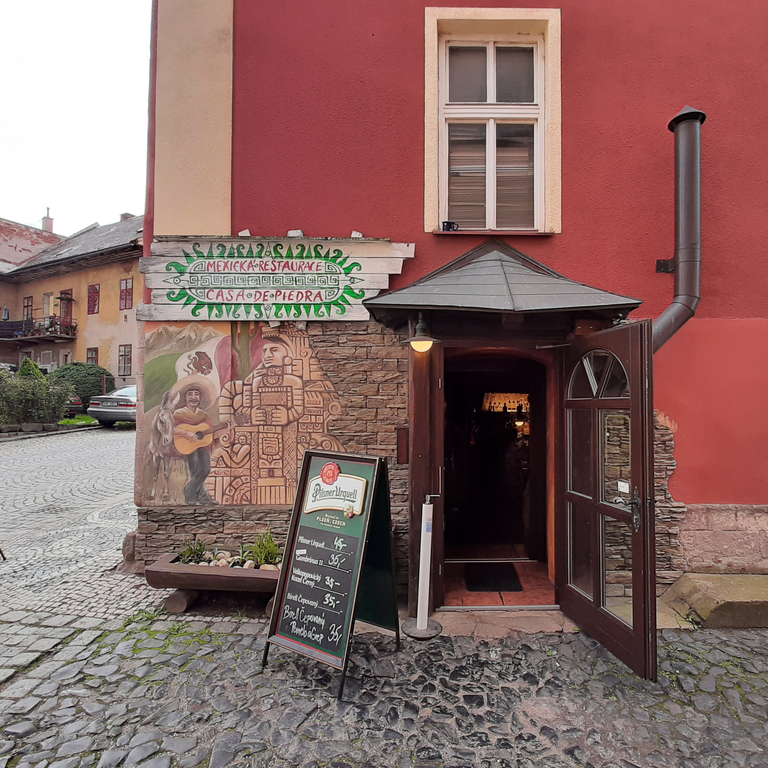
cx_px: 431
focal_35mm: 17
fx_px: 427
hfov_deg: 83.6
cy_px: 397
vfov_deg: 83.9
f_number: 2.2
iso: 40
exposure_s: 1/198
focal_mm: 1.42
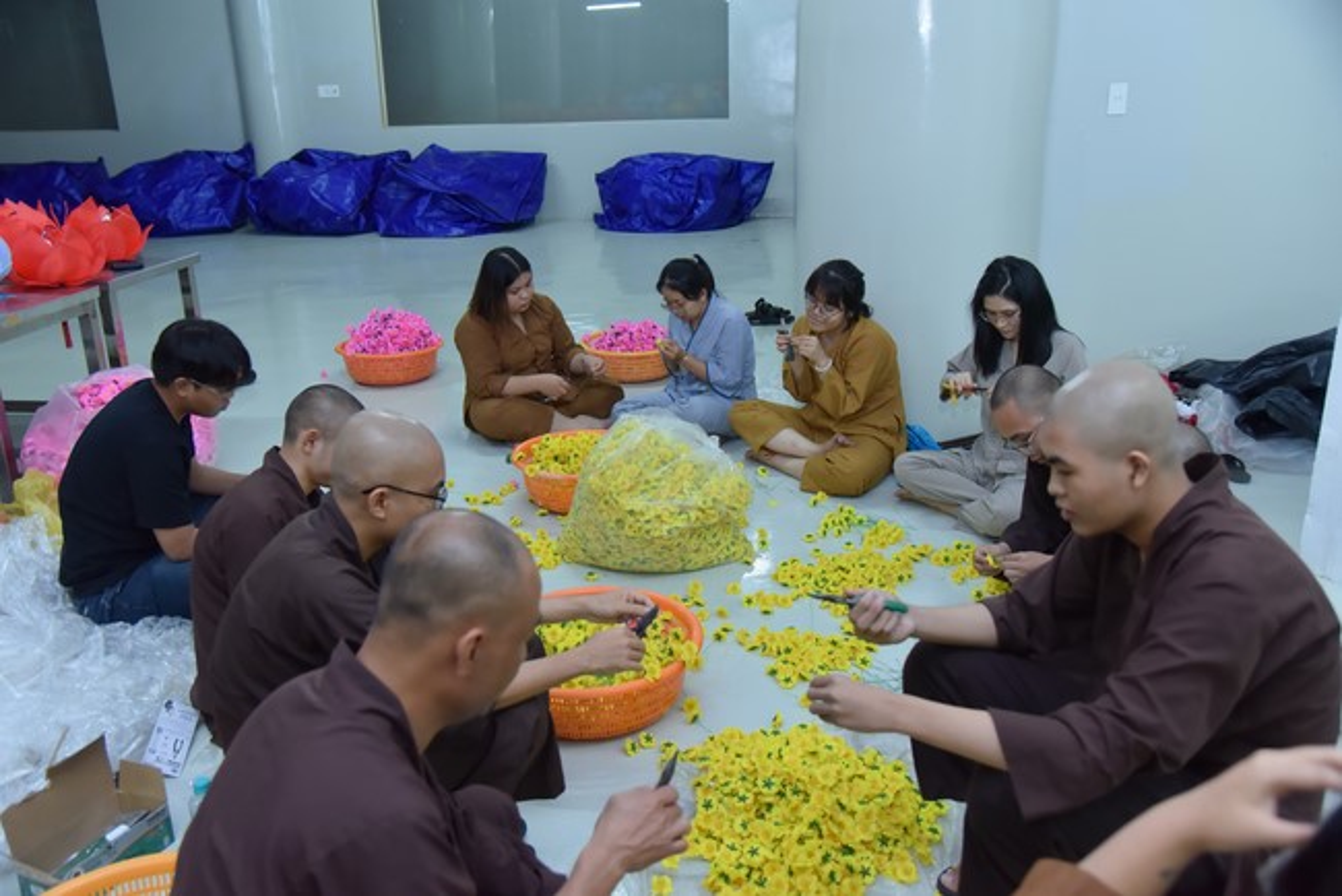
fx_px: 1156
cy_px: 448
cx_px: 671
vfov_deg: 42.4
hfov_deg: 60.3
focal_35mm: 31
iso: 1250
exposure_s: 1/100
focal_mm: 31
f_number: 4.5
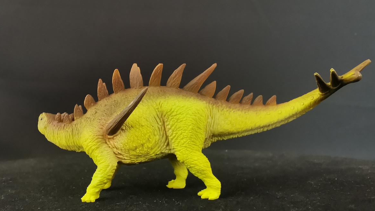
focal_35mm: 29
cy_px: 93
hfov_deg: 66.1
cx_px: 190
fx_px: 288
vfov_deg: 40.1
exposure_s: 1/33.3
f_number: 2.2
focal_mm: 2.26
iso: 500
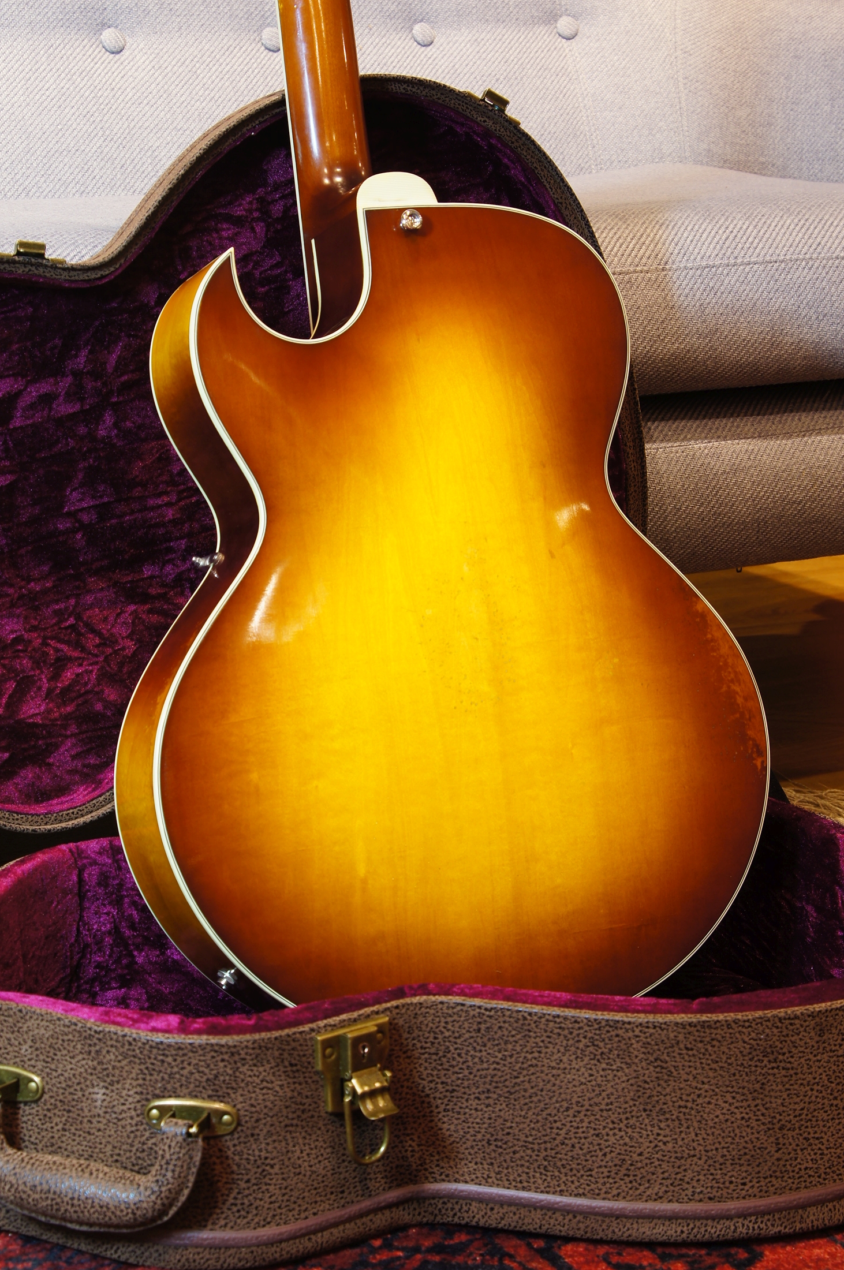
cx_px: 424
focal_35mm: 78
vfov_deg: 26.0
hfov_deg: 17.5
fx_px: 2749
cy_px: 626
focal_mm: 50
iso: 100
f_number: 9
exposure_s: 1
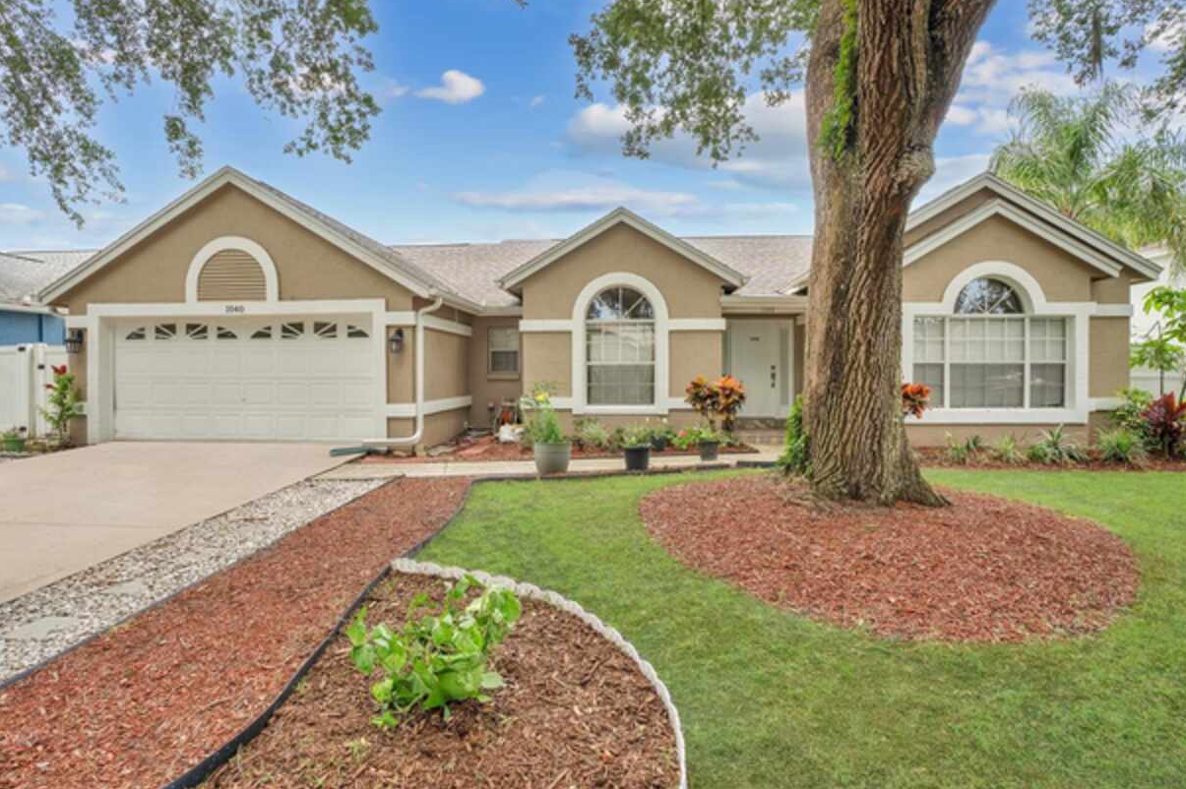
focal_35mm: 17
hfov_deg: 93.3
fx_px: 560
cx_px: 597
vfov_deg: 70.3
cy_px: 375
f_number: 8
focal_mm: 16
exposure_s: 1/80
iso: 100
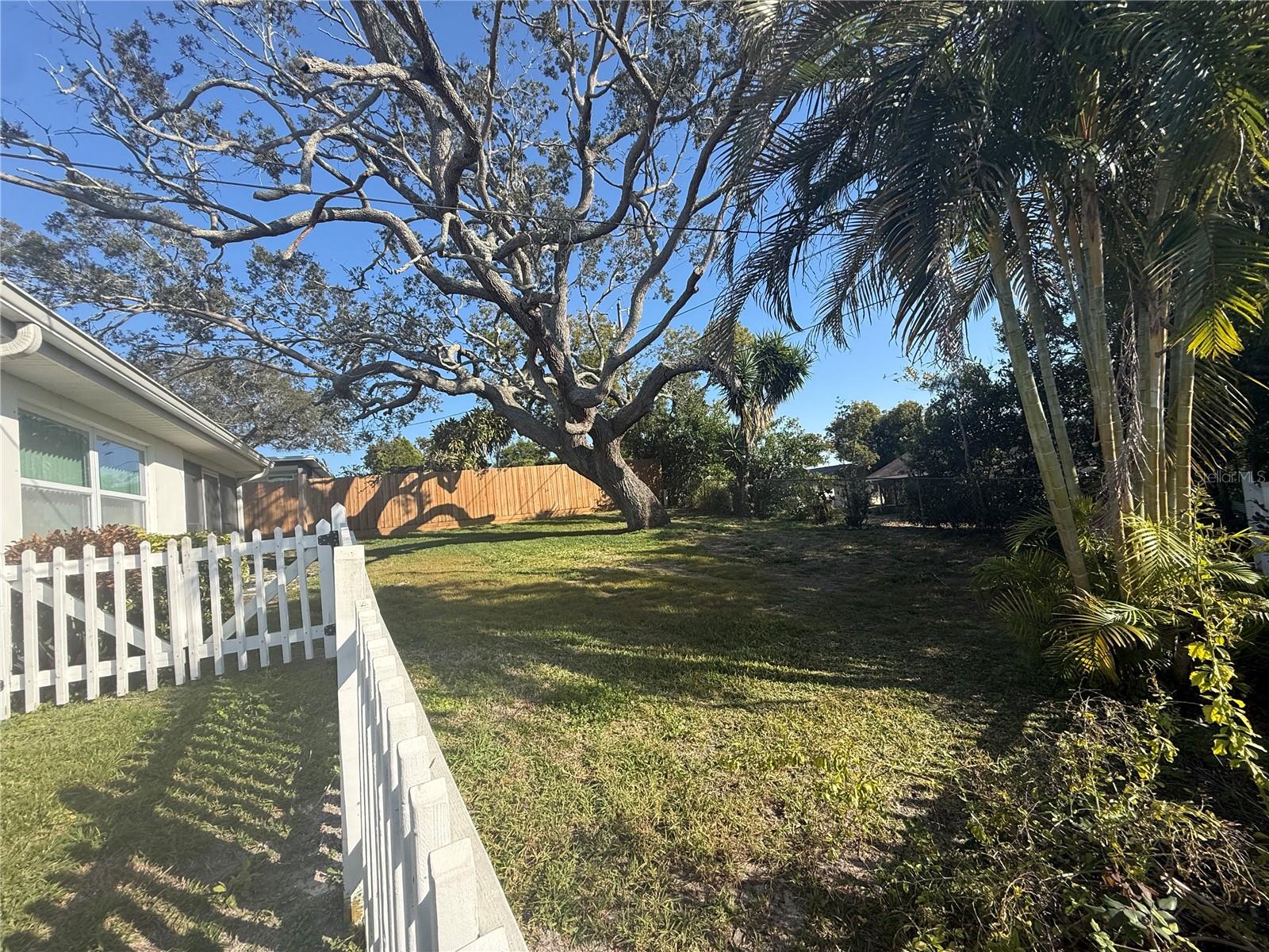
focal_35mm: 14
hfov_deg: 102.1
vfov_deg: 85.7
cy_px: 476
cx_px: 634
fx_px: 513
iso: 64
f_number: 2.2
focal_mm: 2.22
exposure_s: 1/1167
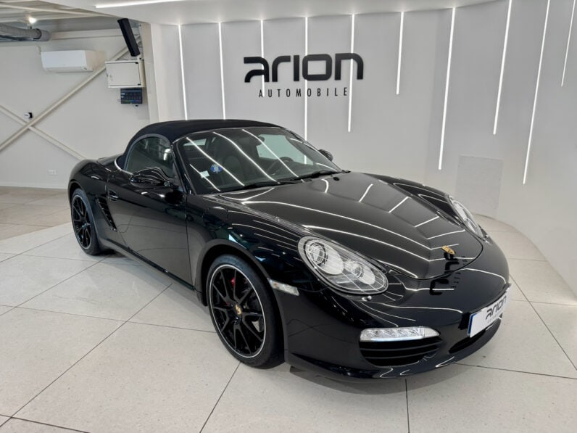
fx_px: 400
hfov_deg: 71.6
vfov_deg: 56.8
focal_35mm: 24
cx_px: 288
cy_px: 216
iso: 125
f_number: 1.78
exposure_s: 1/100
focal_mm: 6.76
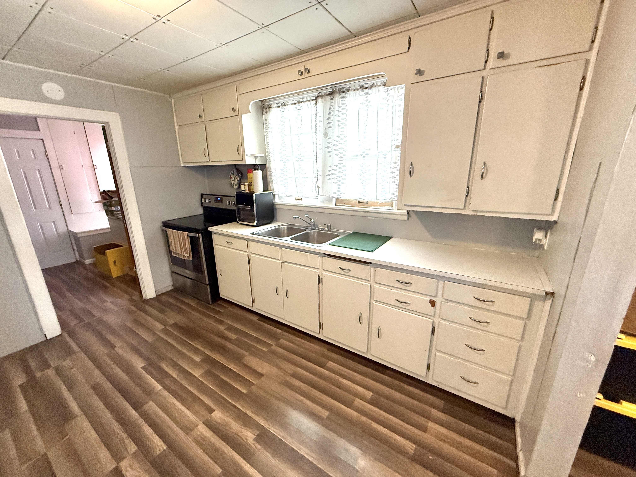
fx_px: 257
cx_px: 318
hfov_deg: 102.1
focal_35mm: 14
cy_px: 238
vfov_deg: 85.7
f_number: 2.2
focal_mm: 2.22
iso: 320
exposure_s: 1/120
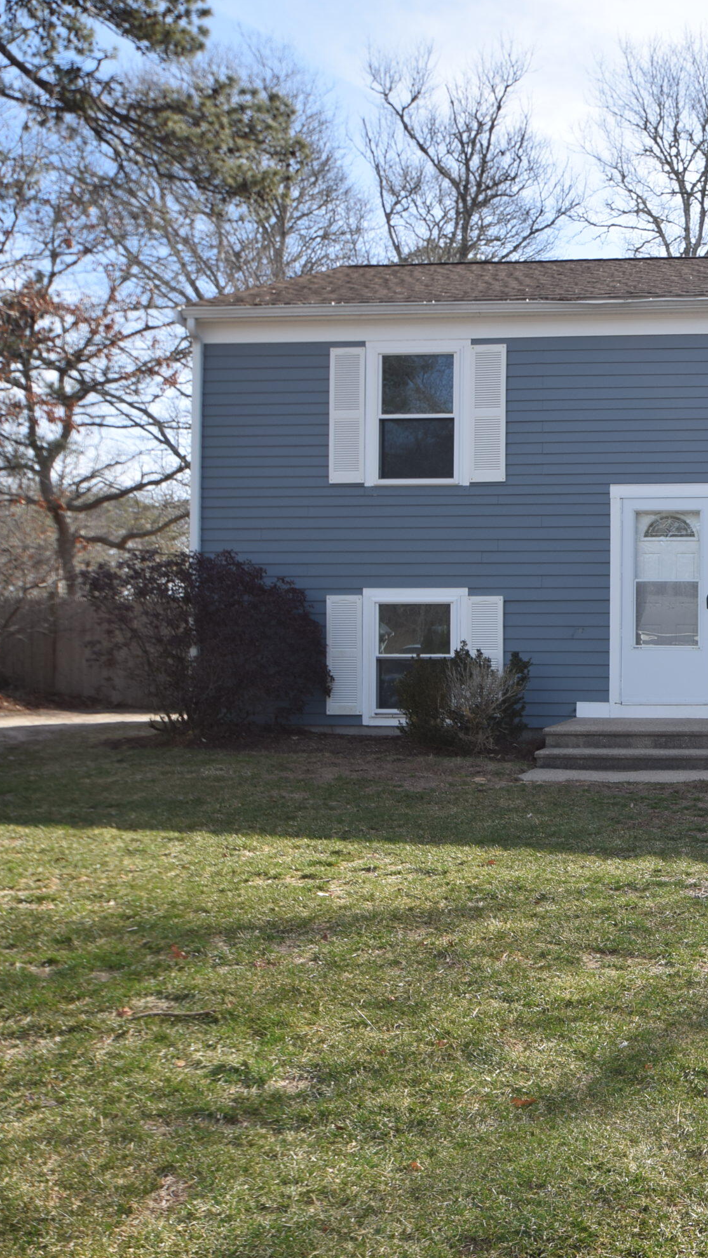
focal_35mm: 38
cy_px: 632
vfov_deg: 52.8
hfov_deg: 28.1
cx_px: 801
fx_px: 1269
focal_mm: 16
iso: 100
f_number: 10
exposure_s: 1/200
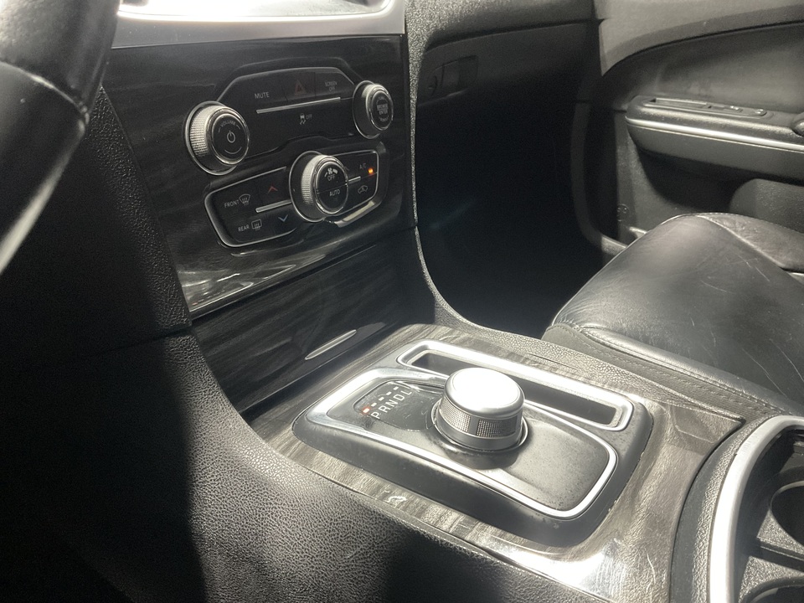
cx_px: 402
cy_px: 302
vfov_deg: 48.2
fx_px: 674
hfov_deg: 61.7
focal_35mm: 29
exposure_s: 1/30
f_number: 1.8
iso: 320
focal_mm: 3
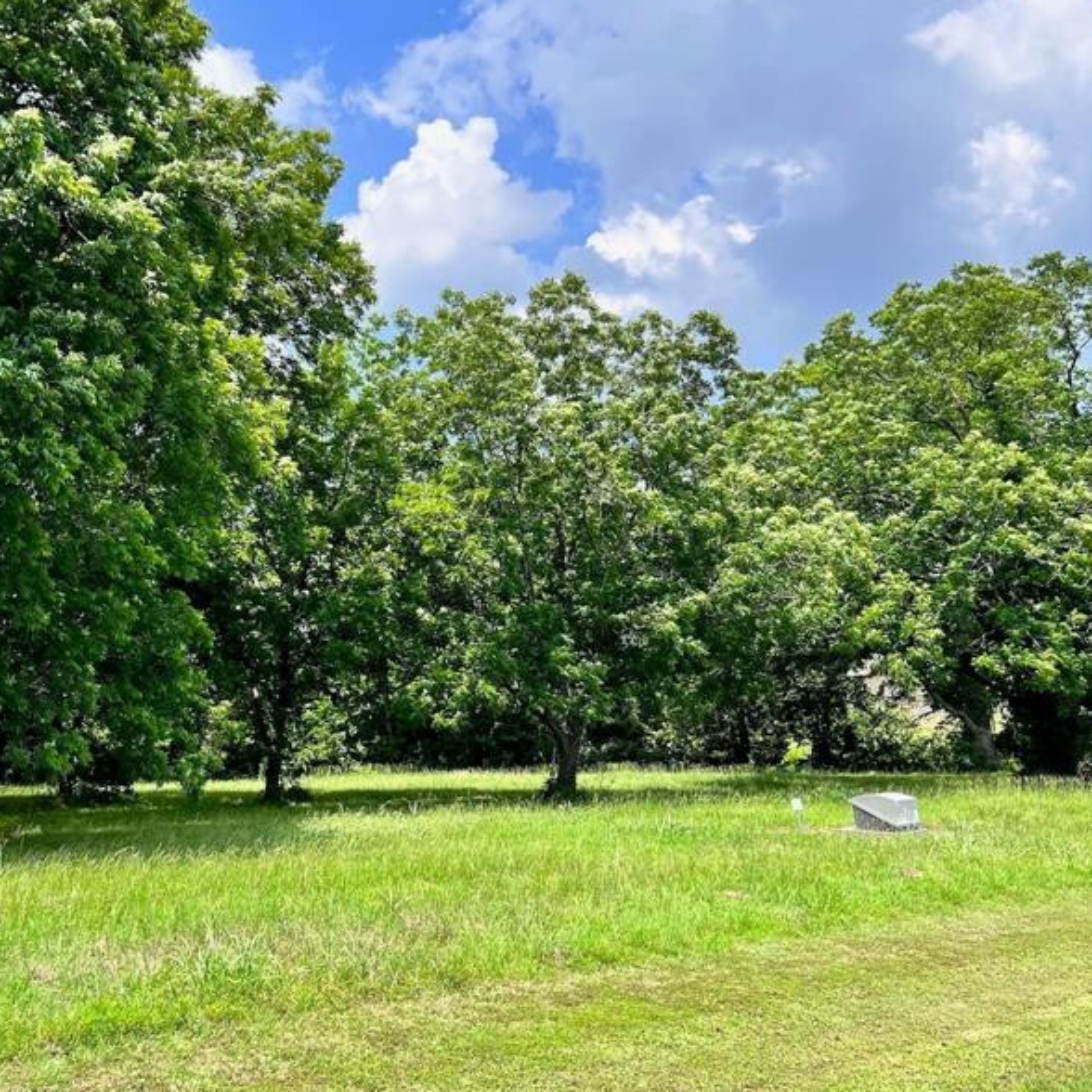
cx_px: 347
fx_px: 1428
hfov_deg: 41.2
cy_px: 542
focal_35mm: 40
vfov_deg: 41.9
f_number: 1.5
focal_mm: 5.7
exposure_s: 1/2165
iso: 50
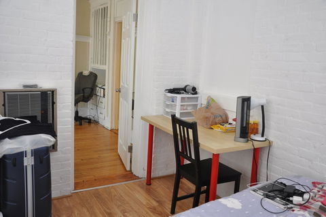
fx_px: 285
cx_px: 163
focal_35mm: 32
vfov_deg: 41.6
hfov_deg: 59.5
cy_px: 108
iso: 400
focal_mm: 21
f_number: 5
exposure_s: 1/25
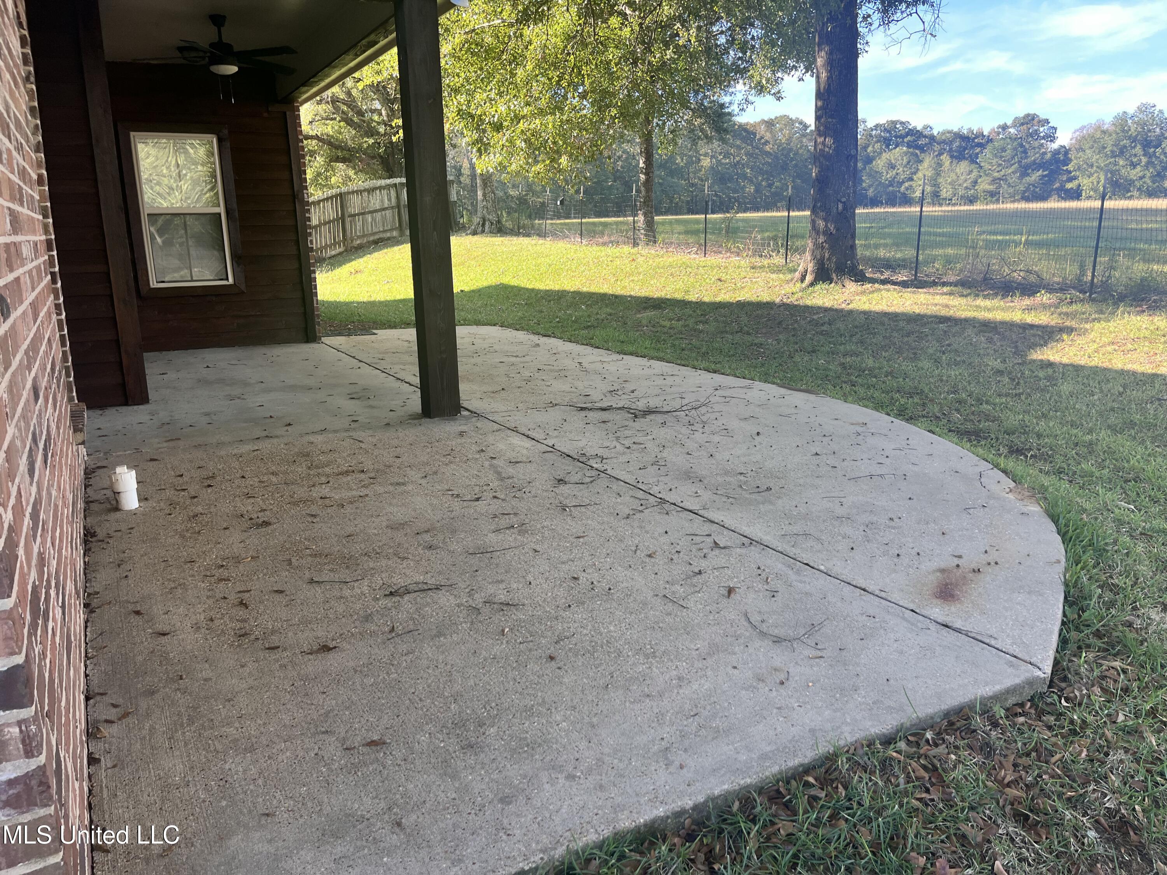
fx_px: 877
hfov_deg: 67.3
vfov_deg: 53.1
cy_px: 438
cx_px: 584
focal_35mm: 26
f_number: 1.6
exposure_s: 1/277
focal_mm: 5.1
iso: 40
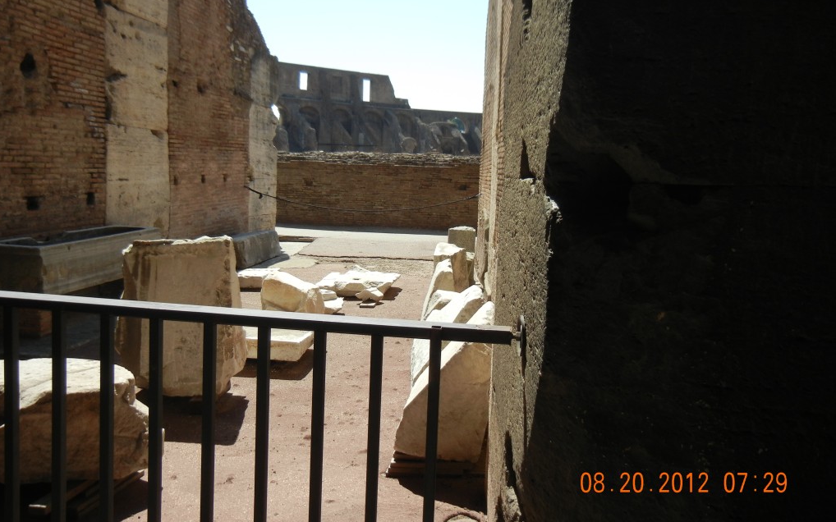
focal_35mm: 32
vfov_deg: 39.4
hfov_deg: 59.7
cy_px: 233
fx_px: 729
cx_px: 418
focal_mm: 5.4
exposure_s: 1/272
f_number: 7
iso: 160
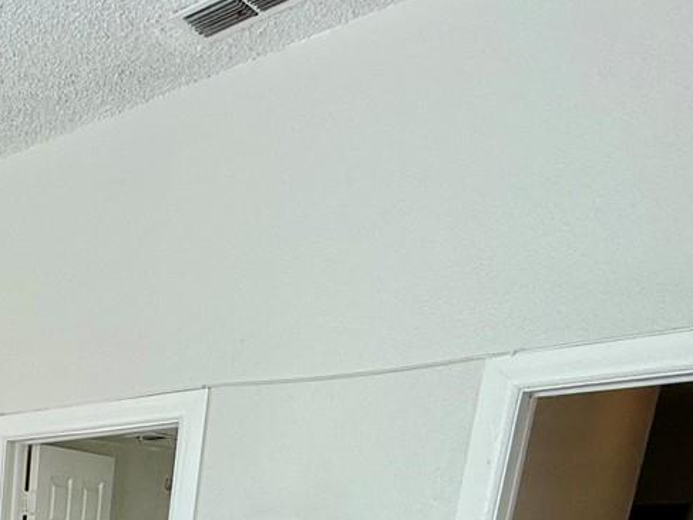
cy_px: 806
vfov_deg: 23.9
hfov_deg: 31.0
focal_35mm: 46
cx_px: -232
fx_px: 921
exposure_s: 1/159
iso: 50
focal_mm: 2.22
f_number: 2.2
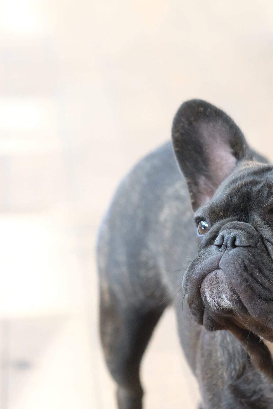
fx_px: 1787
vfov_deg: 13.0
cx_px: 237
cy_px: 327
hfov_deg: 8.7
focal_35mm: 157
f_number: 3.6
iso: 6400
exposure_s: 1/180
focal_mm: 60
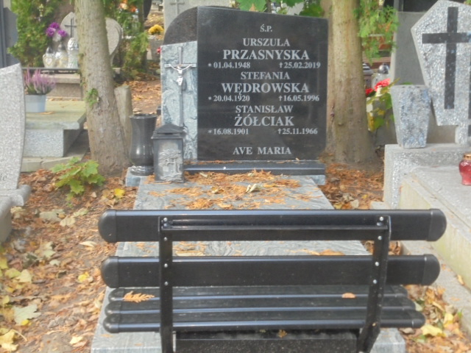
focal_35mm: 64
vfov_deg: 22.9
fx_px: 871
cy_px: 176
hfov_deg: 30.3
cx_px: 236
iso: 400
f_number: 5.6
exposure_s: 1/6
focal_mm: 11.5
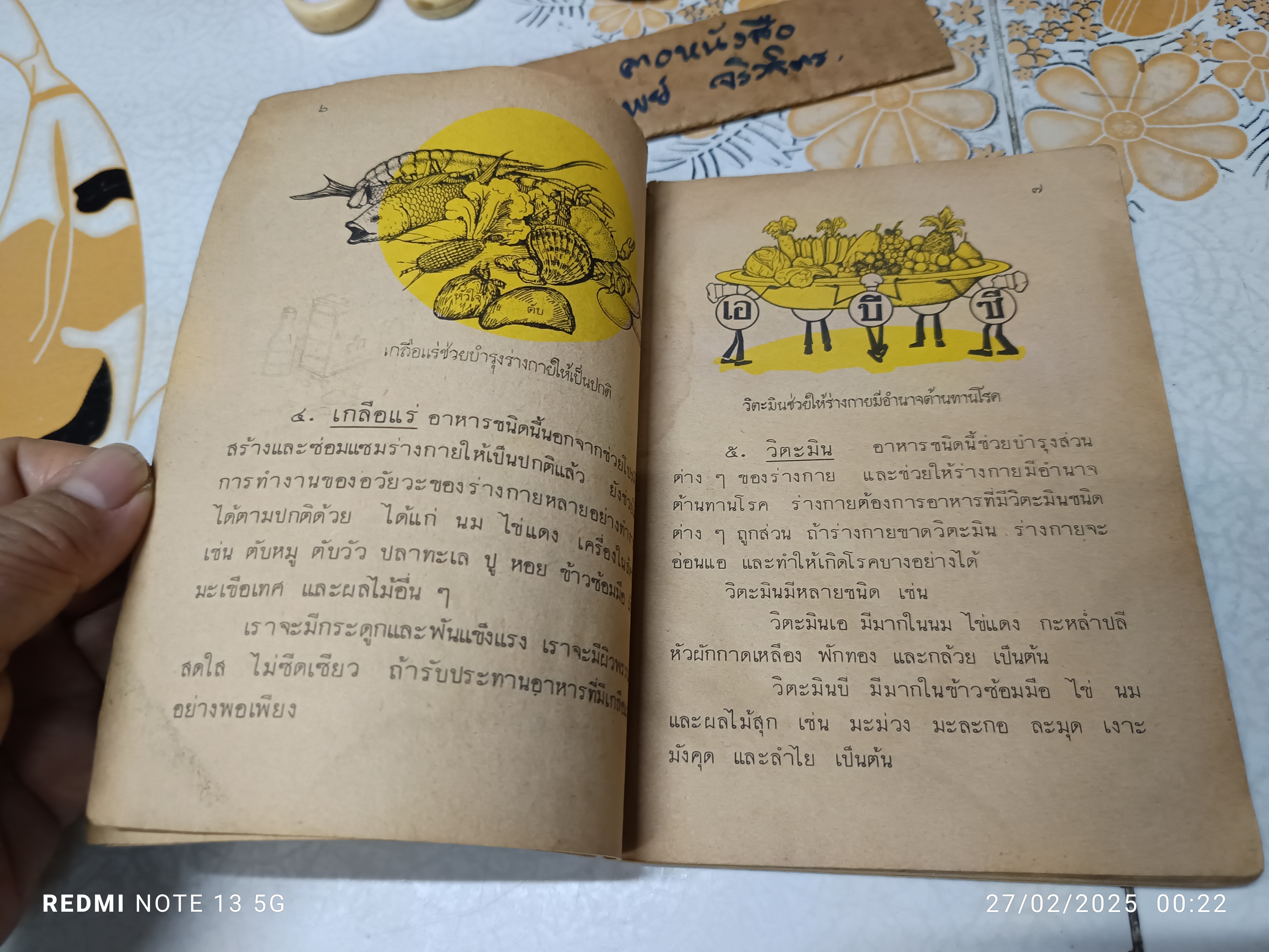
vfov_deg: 56.8
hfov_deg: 71.6
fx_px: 880
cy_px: 476
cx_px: 634
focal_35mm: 24
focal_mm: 5.31
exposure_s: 1/33.3
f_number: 1.7
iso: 1132
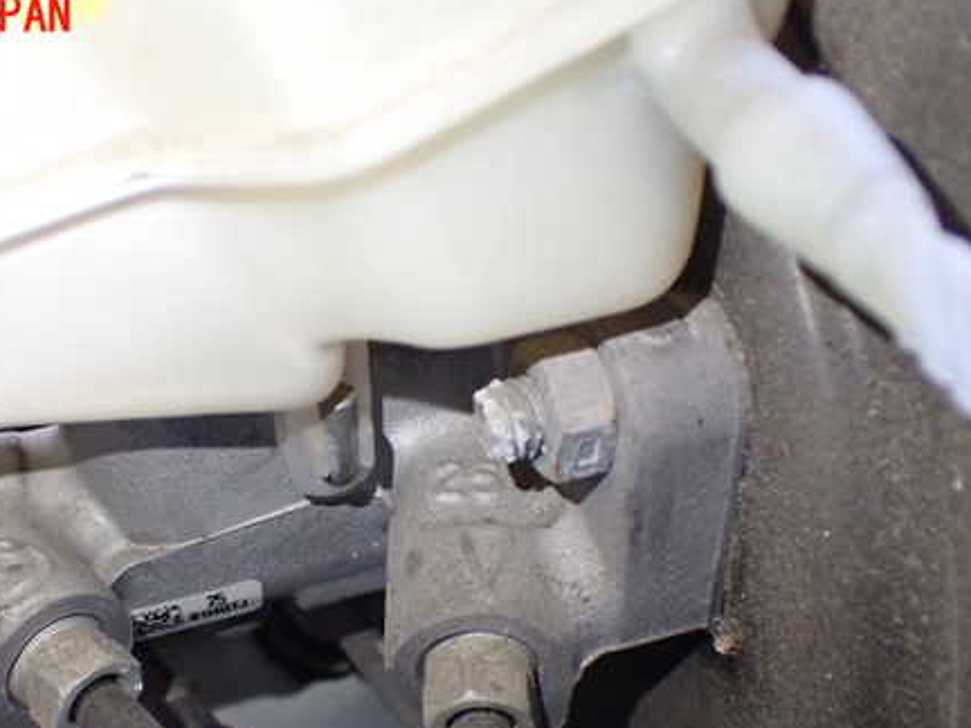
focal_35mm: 50
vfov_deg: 28.9
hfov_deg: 37.8
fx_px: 1403
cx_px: 337
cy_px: 494
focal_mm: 6.37
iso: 800
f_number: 2.5
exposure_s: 1/125
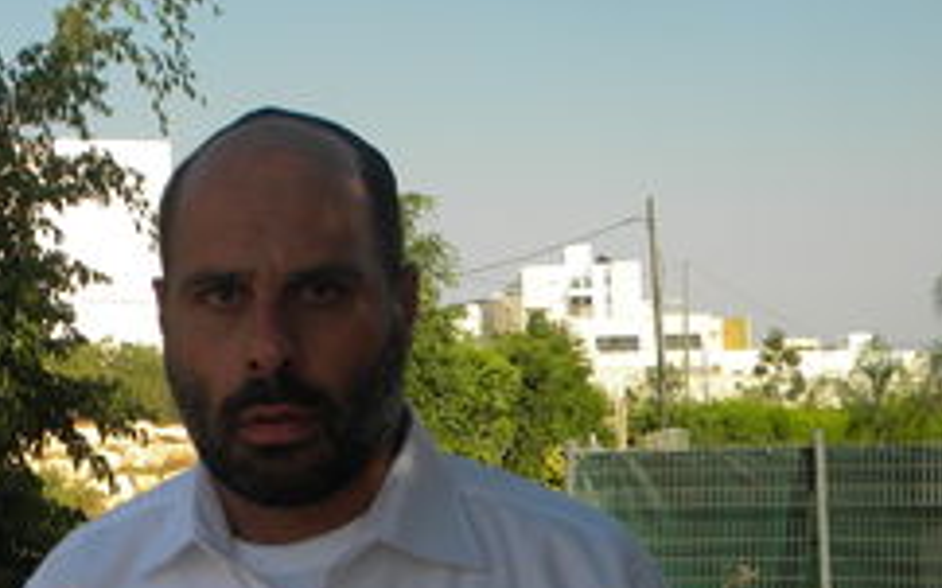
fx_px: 1617
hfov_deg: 32.0
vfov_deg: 20.5
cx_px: 257
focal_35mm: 63
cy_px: 421
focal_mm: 6.4
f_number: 7.4
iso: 80
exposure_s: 1/230
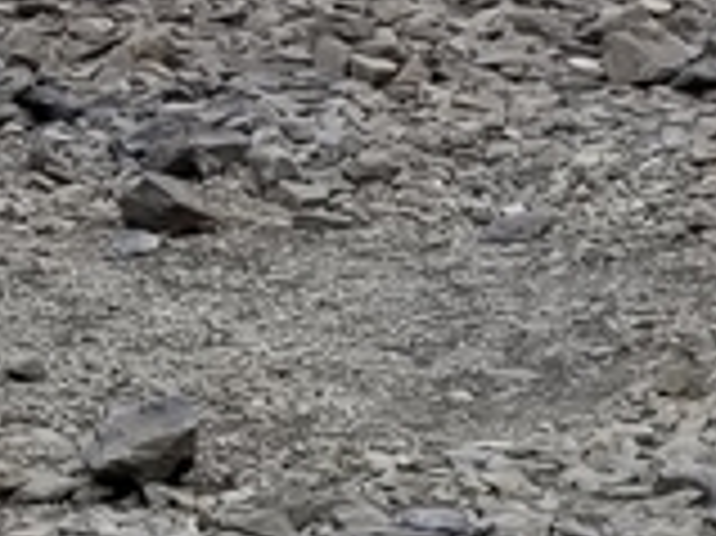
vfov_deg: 7.6
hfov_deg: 9.1
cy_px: 216
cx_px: 1693
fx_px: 4051
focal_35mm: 196
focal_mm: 4.25
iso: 50
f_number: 1.7
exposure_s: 1/3672
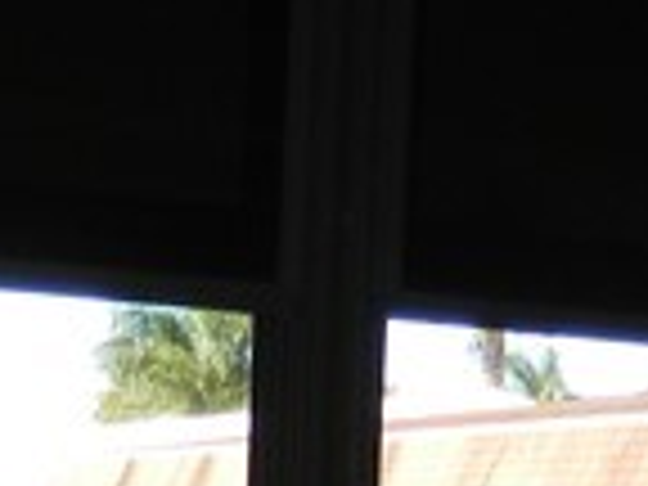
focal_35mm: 178
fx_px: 3332
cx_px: 392
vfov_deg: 7.1
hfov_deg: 11.1
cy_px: 1616
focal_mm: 4.5
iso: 80
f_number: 3.1
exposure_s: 1/160
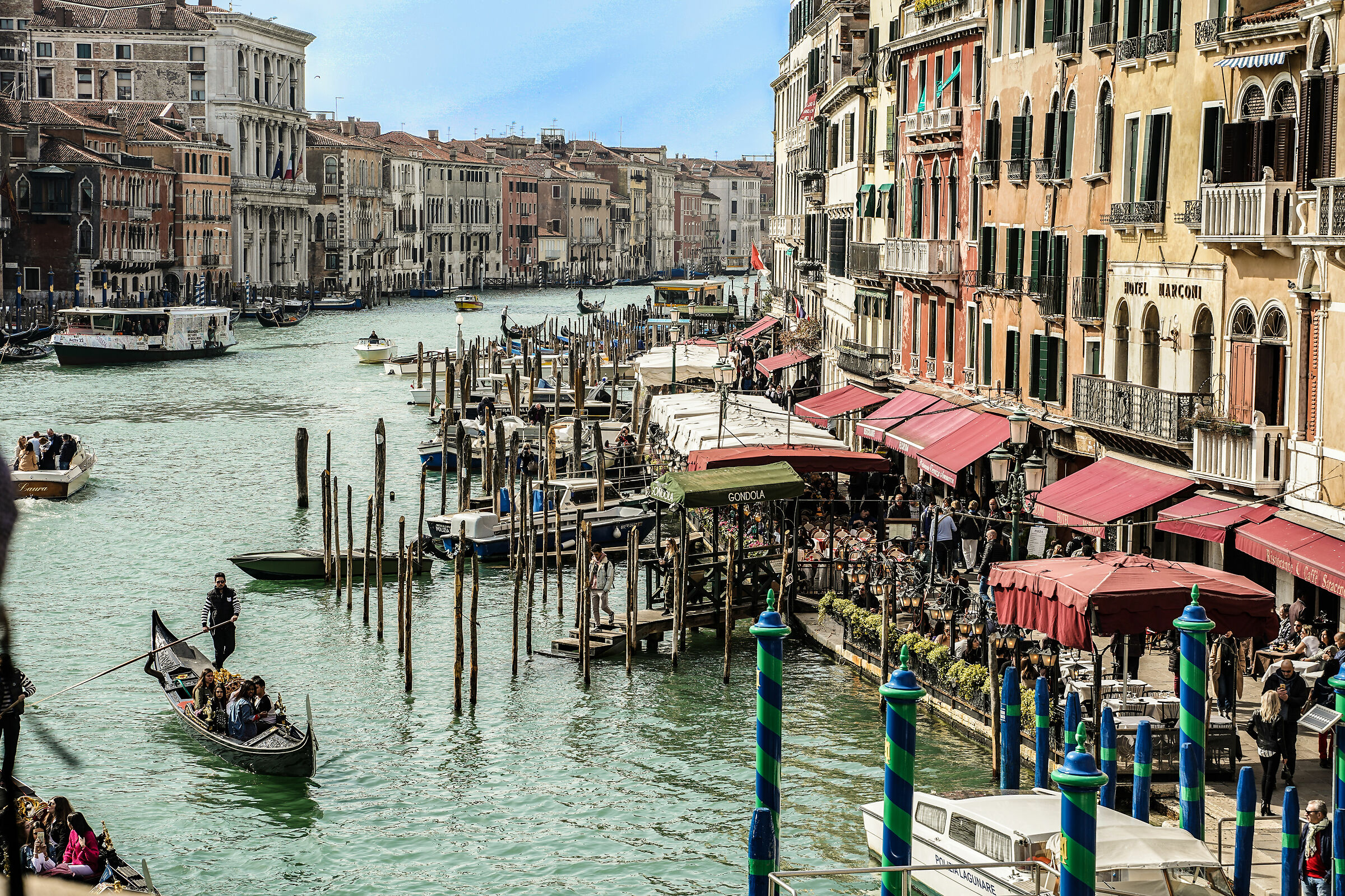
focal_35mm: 75
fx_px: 2802
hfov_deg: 27.0
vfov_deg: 18.2
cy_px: 448
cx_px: 672
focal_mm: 75
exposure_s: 1/320
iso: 100
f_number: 5.6
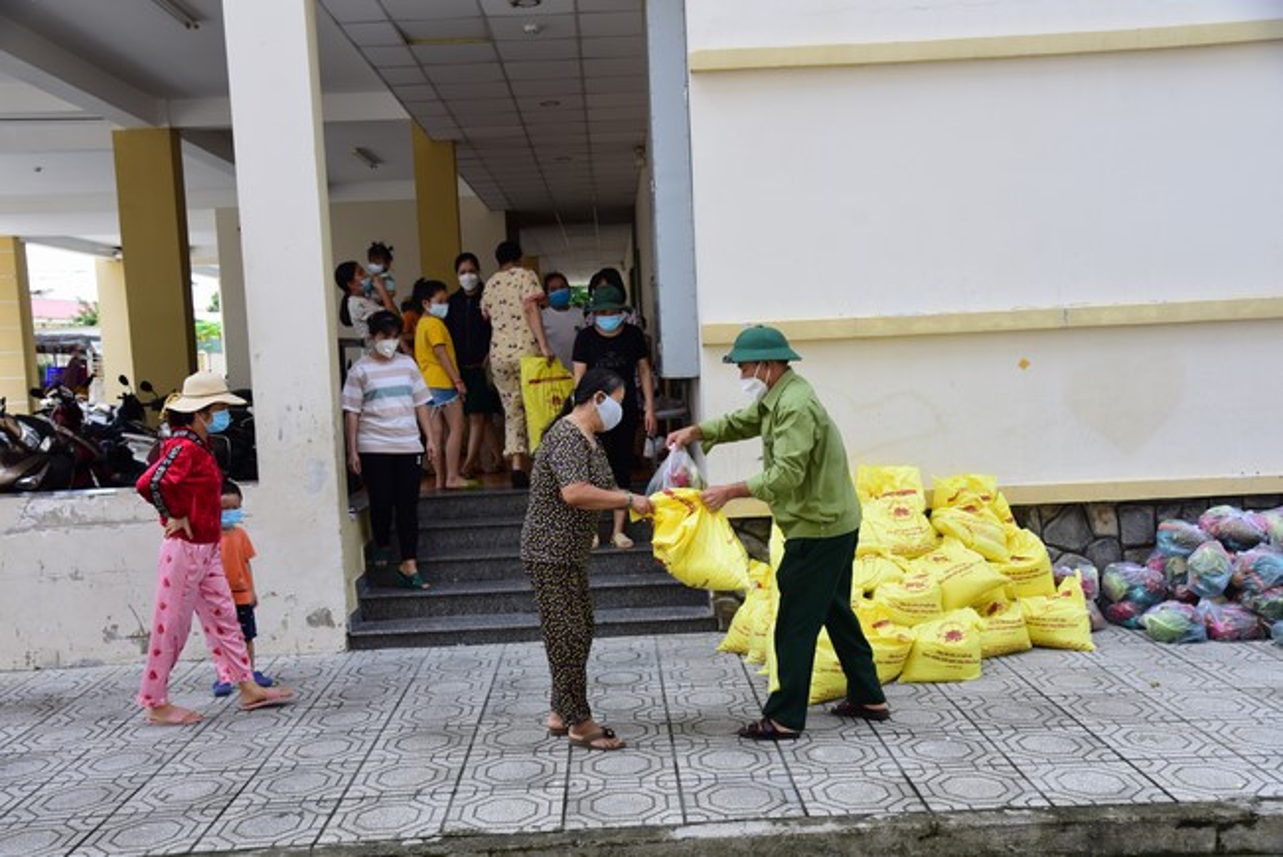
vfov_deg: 38.9
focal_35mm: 34
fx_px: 1212
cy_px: 428
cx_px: 642
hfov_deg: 55.8
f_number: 7.1
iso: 200
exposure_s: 1/200
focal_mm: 34
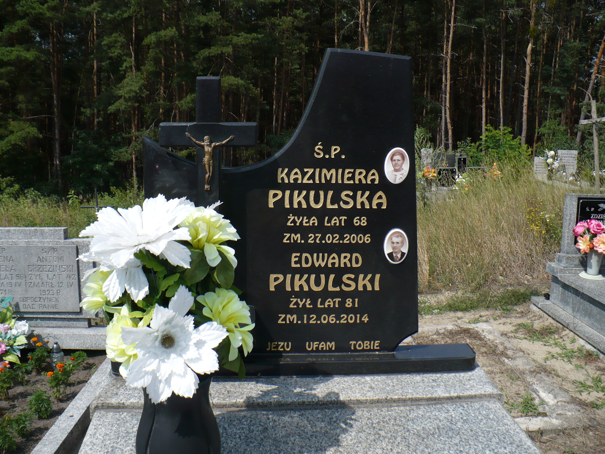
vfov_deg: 38.7
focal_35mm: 37
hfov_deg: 50.1
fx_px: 647
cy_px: 227
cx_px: 302
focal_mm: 6.1
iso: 100
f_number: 8
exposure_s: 1/250
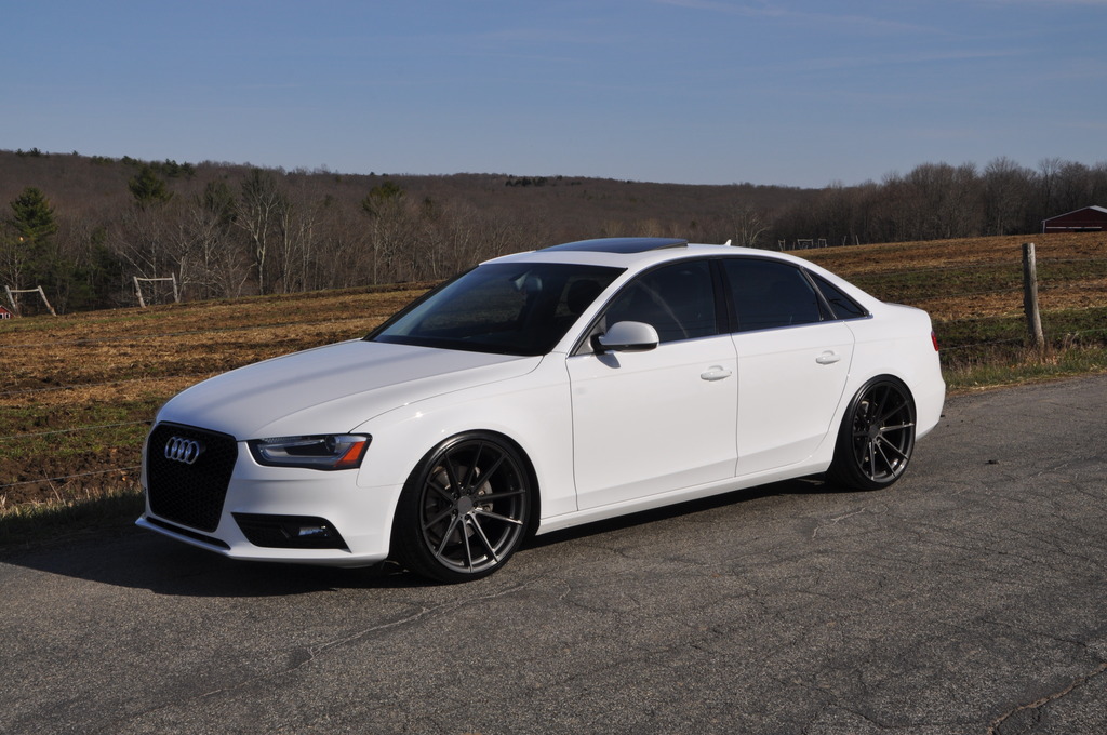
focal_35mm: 45
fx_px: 1382
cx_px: 554
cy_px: 368
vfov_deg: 29.8
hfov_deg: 43.7
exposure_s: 1/250
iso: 200
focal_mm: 30
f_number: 16
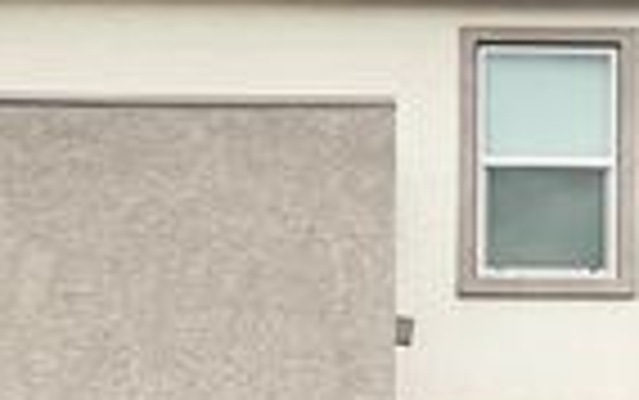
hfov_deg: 19.2
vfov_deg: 11.8
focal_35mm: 108
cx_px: 400
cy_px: 546
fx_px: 1882
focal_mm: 6.86
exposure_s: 1/121
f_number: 1.78
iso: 100
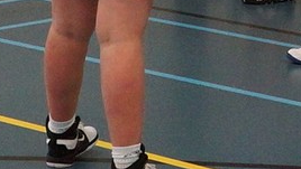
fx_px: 958
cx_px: -71
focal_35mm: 120
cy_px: -147
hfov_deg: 17.0
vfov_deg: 9.6
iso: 1250
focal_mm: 20
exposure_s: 1/200
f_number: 4
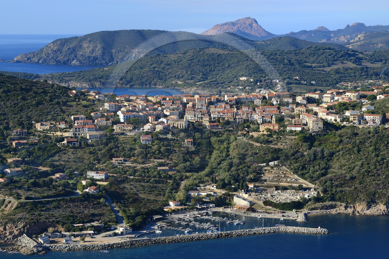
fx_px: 993
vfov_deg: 14.8
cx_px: 194
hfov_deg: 22.2
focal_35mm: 92
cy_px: 130
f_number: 8
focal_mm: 92
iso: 400
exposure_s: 1/1000
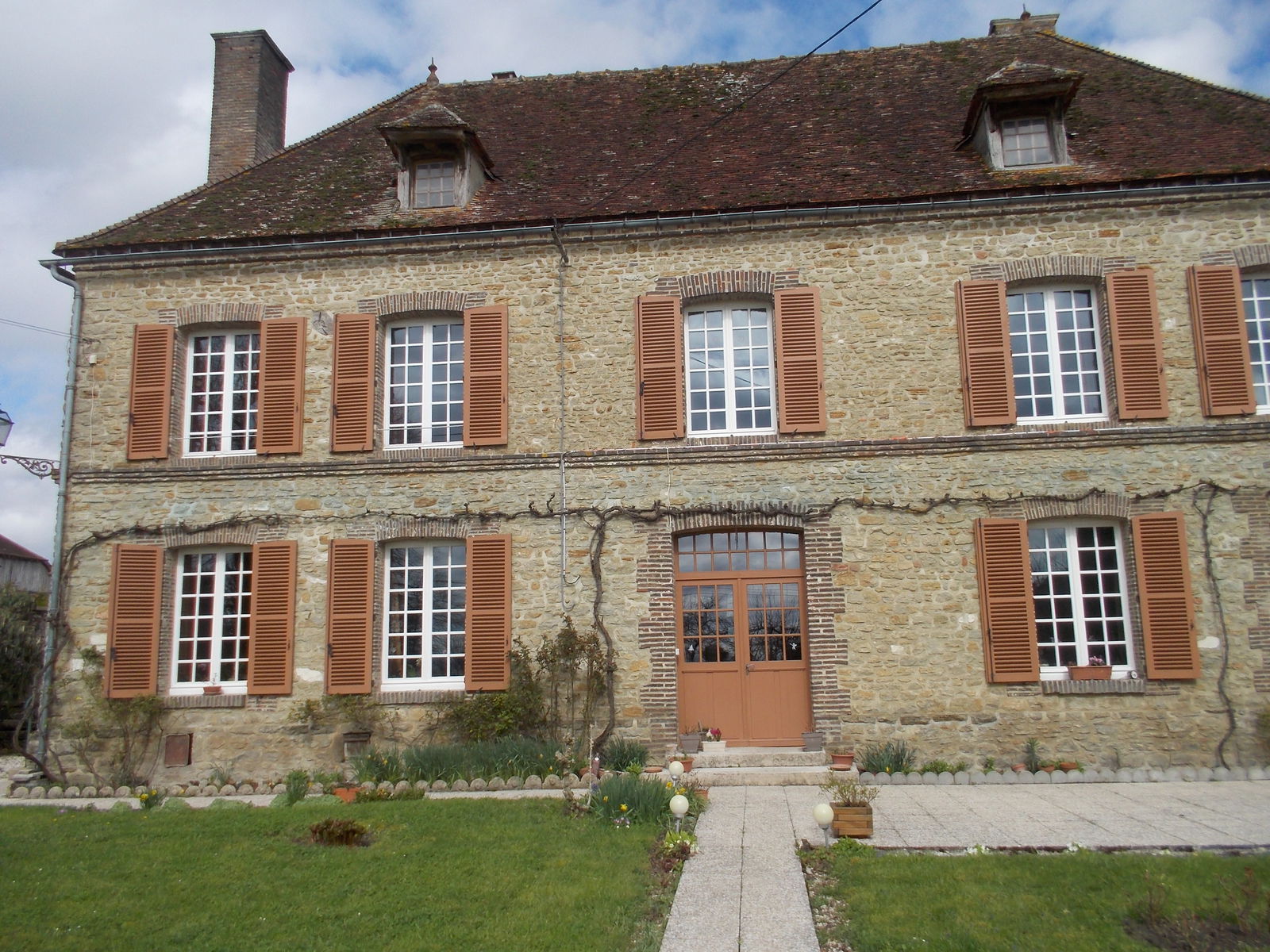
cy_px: 476
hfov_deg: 61.7
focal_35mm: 29
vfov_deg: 48.2
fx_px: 1064
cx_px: 635
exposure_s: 1/800
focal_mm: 4.1
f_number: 3.3
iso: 80
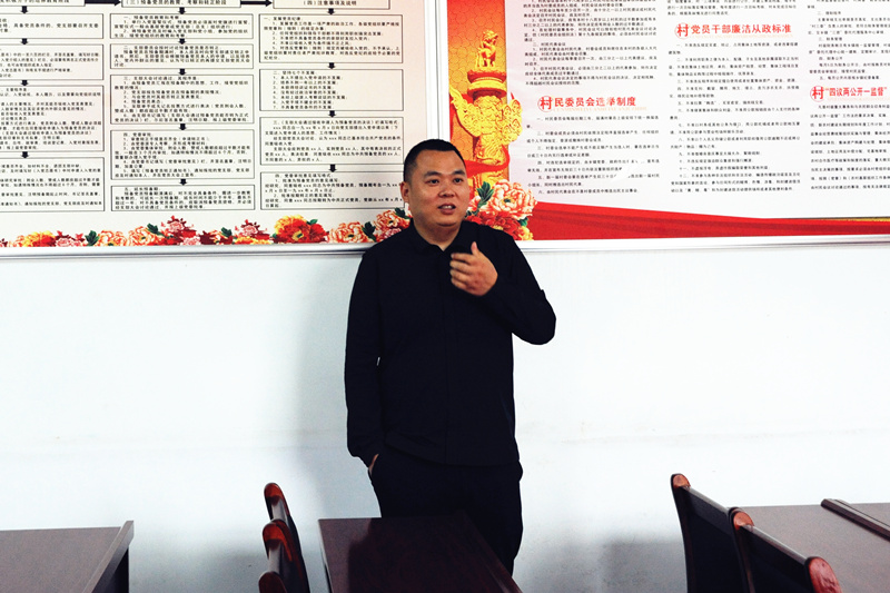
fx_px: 939
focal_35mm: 38
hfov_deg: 50.7
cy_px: 296
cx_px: 445
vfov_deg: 35.0
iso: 3200
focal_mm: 38
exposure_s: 1/160
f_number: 6.3
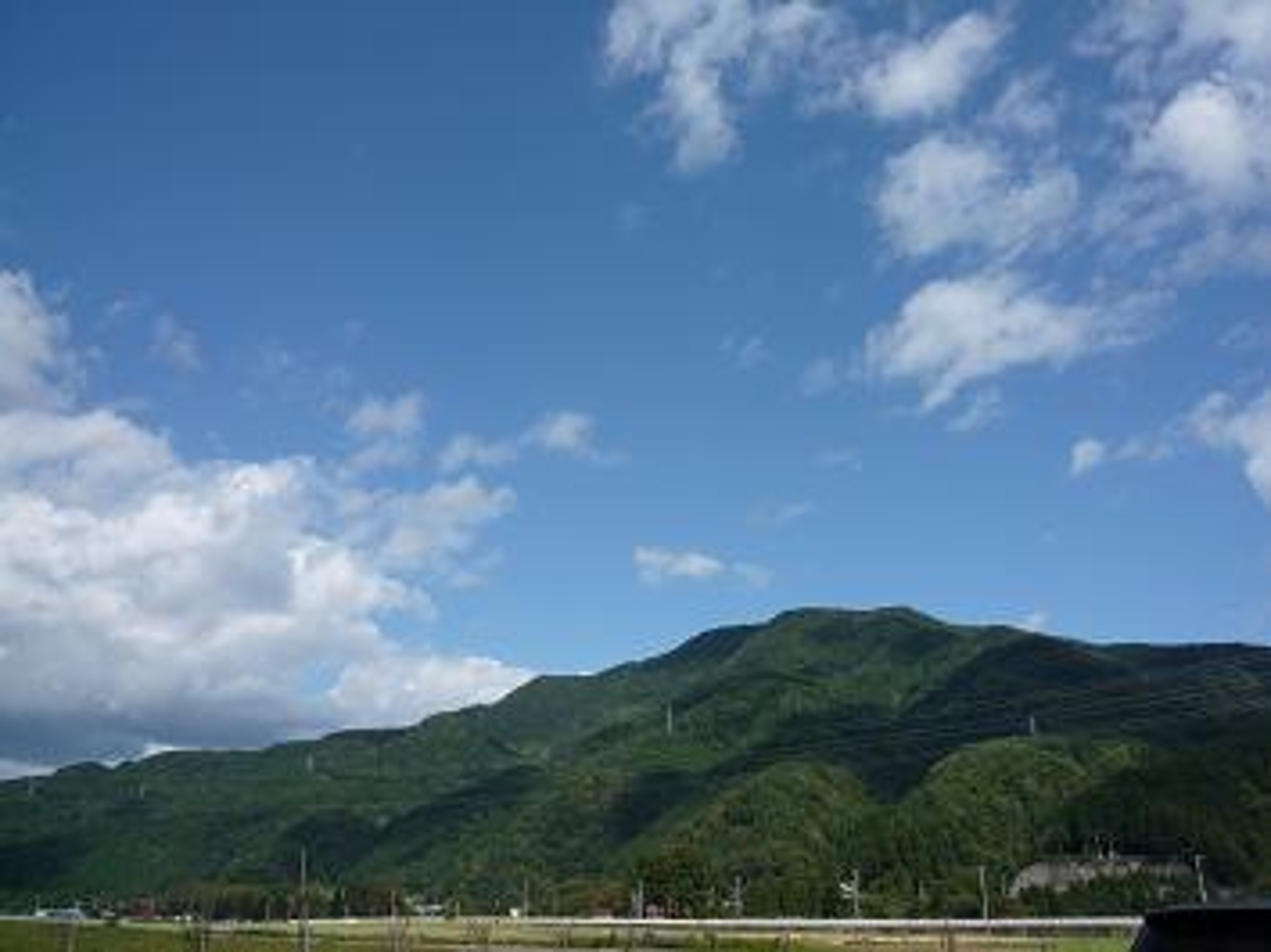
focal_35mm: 28
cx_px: 636
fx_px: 1027
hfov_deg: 63.5
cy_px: 476
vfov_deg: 49.7
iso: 100
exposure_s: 1/200
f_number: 9
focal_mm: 6
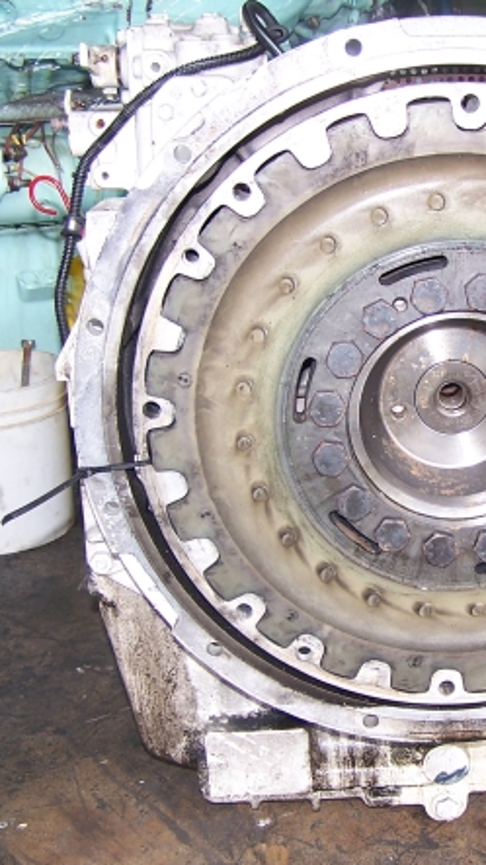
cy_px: 434
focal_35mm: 56
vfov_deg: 37.2
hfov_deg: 21.0
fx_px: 1284
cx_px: 442
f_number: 2.8
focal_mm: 6.3
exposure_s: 1/60
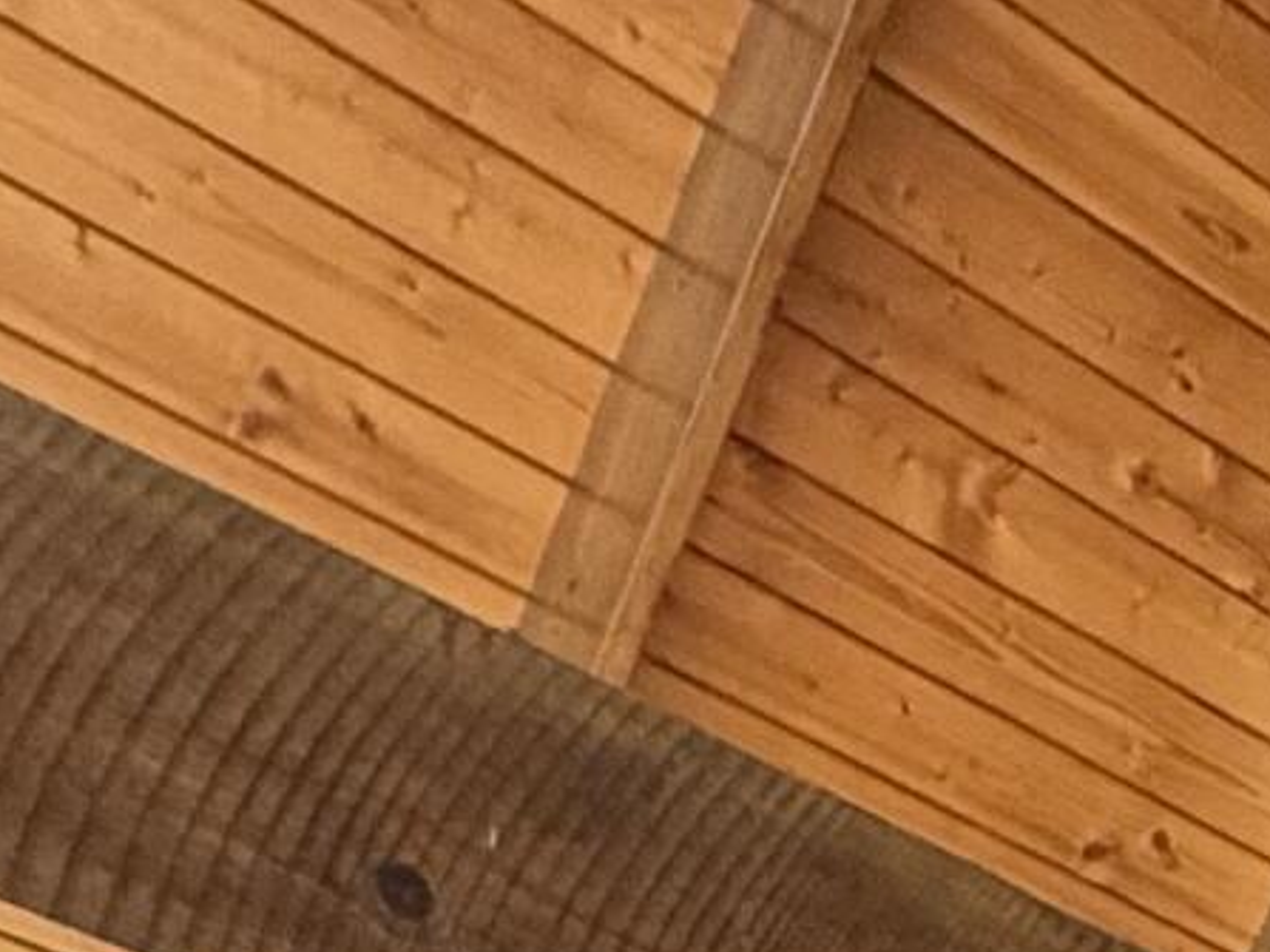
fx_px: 3448
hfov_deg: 18.2
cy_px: 2688
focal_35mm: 94
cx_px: 2003
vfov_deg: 11.2
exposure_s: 1/99
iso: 200
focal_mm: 2.22
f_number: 2.2
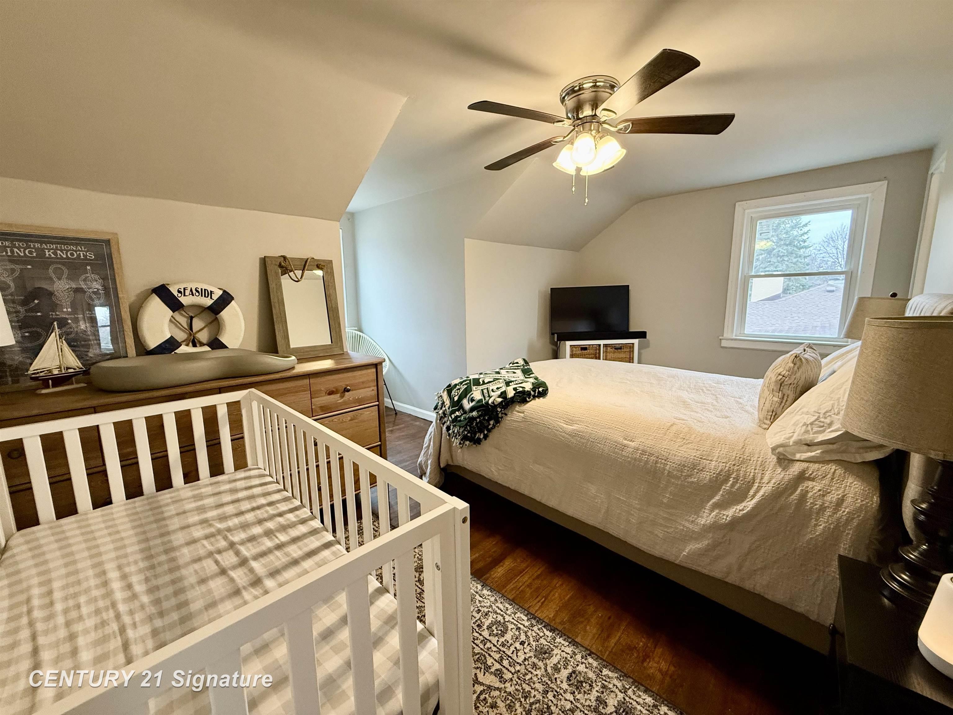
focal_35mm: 14
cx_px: 476
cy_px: 358
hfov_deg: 102.1
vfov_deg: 85.7
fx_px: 385
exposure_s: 1/60
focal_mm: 2.22
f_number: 2.2
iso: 250
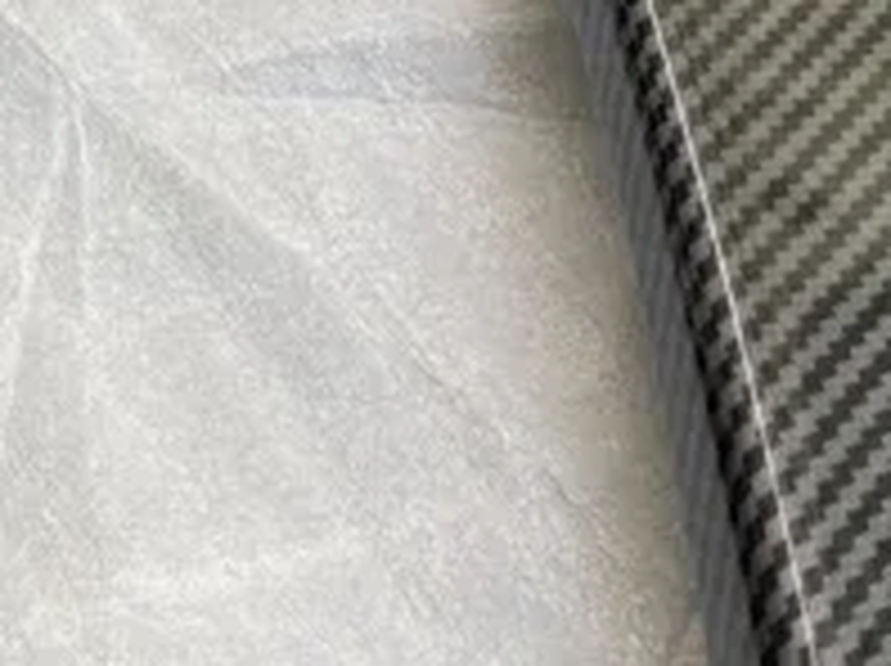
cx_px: 580
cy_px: -270
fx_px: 2082
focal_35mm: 81
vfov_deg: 16.8
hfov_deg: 24.1
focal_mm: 5.1
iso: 32
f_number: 1.6
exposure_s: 1/208
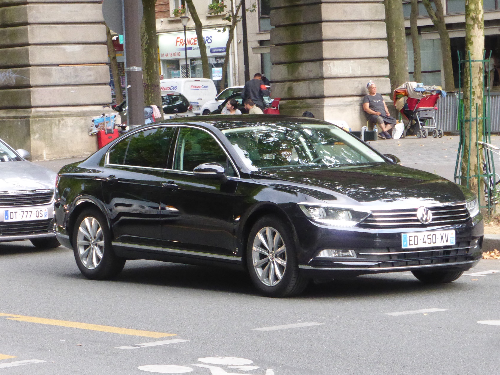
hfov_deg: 12.8
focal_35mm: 154
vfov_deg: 9.6
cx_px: 253
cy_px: 188
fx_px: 2225
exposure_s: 1/50
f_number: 5.4
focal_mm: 24.4
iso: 800
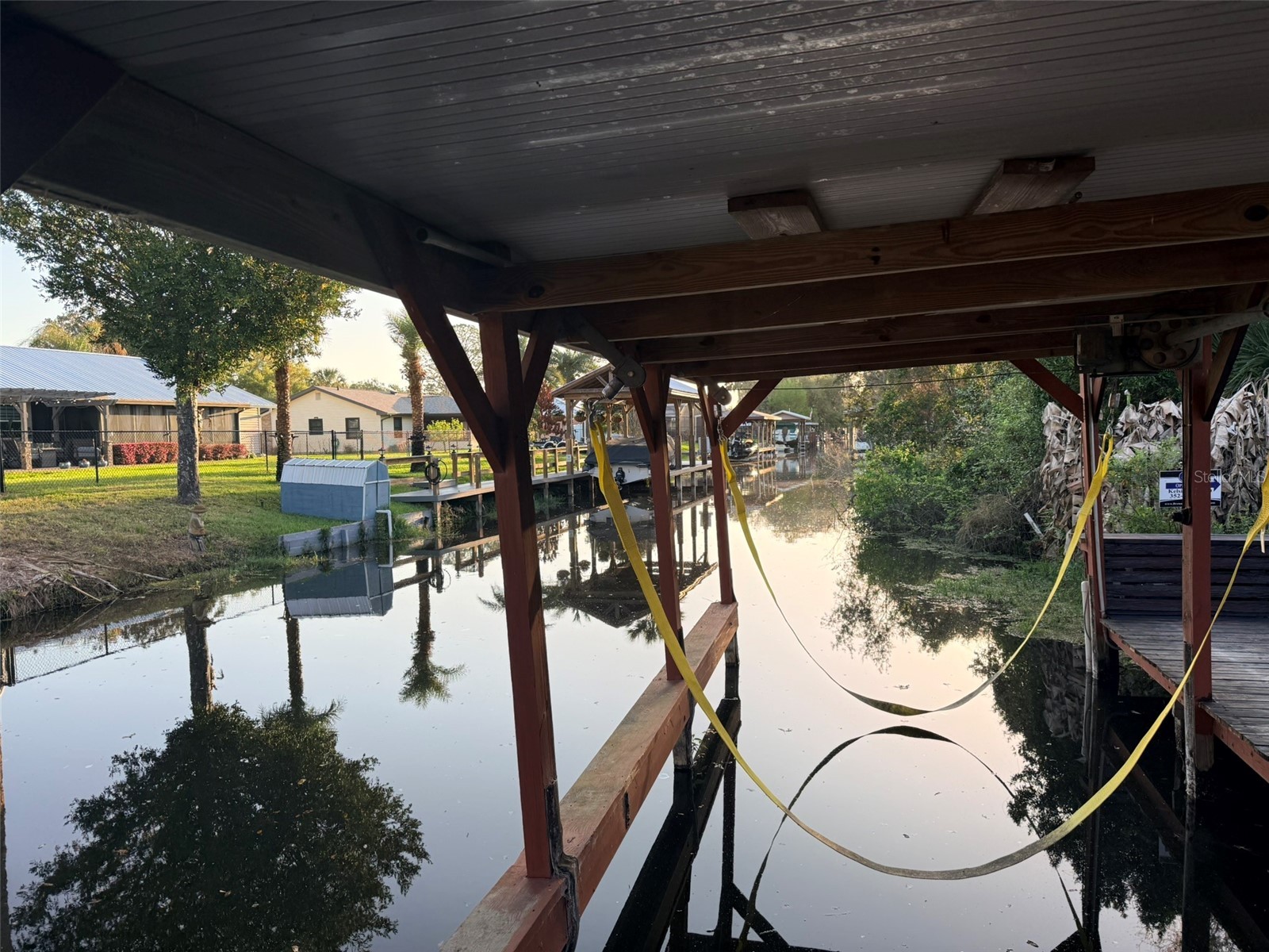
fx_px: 880
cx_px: 634
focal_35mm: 24
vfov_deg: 56.8
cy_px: 476
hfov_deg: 71.6
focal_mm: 6.76
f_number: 1.78
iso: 100
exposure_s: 1/955
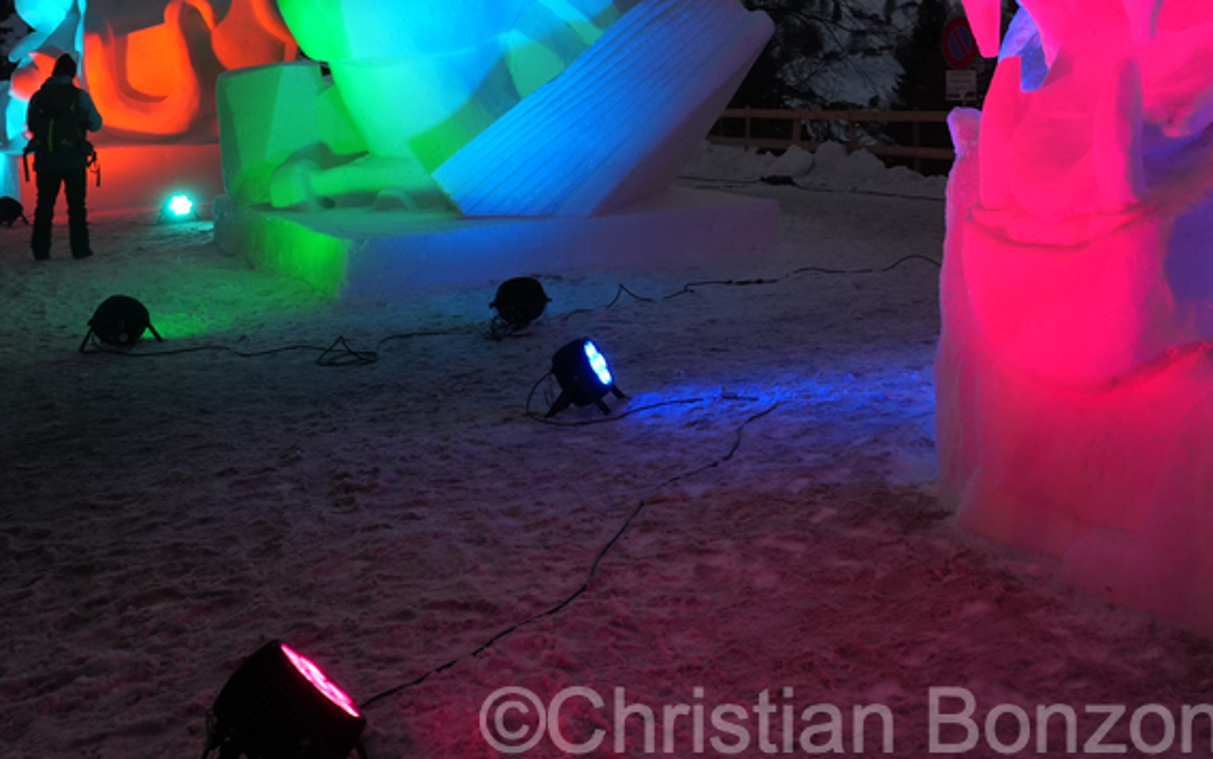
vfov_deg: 28.1
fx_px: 1422
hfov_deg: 45.2
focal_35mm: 43
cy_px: 6
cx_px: 853
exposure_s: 1/125
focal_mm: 20
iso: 640
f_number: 4
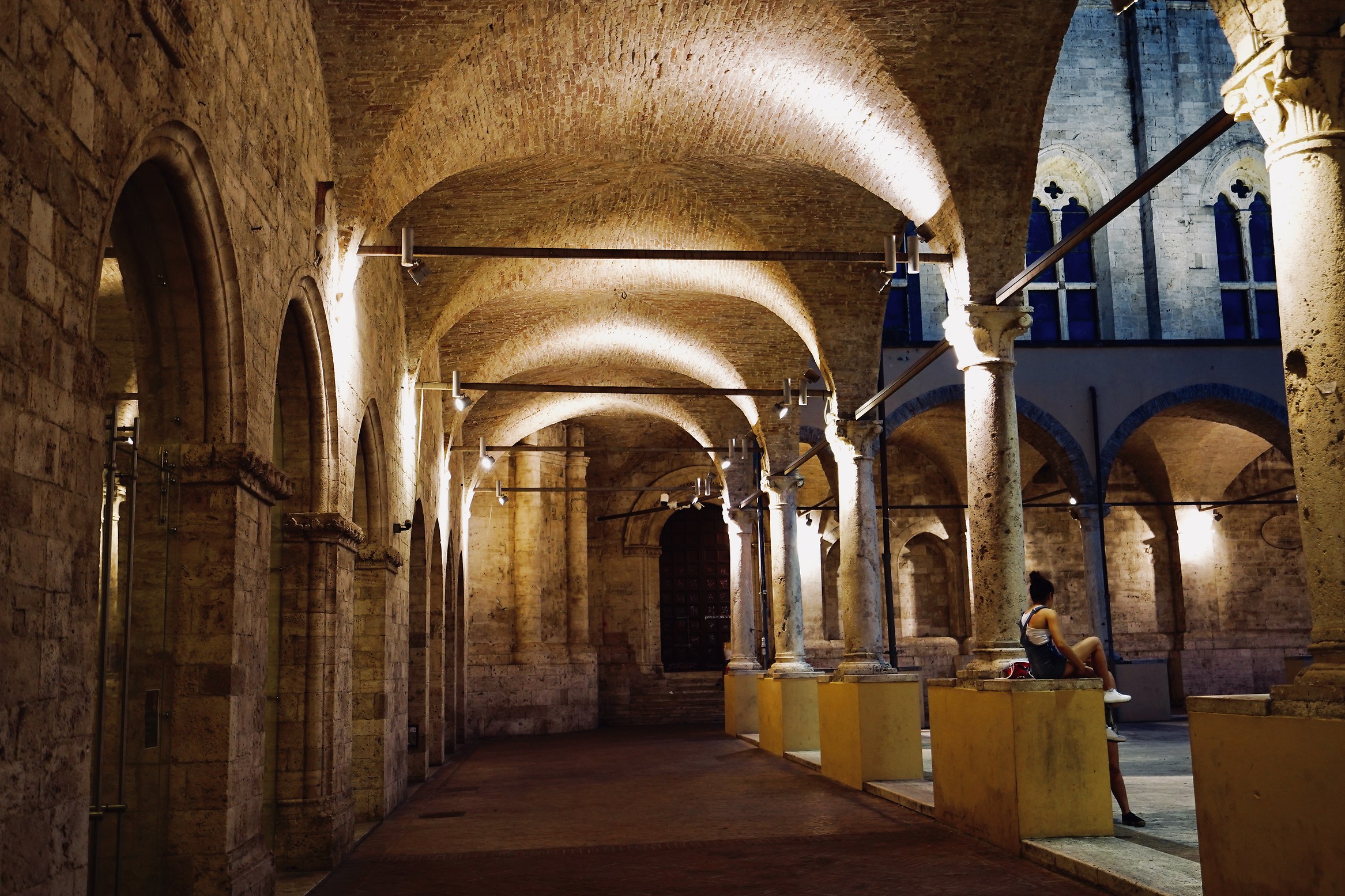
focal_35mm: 36
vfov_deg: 36.9
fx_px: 1345
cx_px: 685
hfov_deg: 53.1
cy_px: 451
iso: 1000
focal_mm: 35
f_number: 4
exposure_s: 1/60
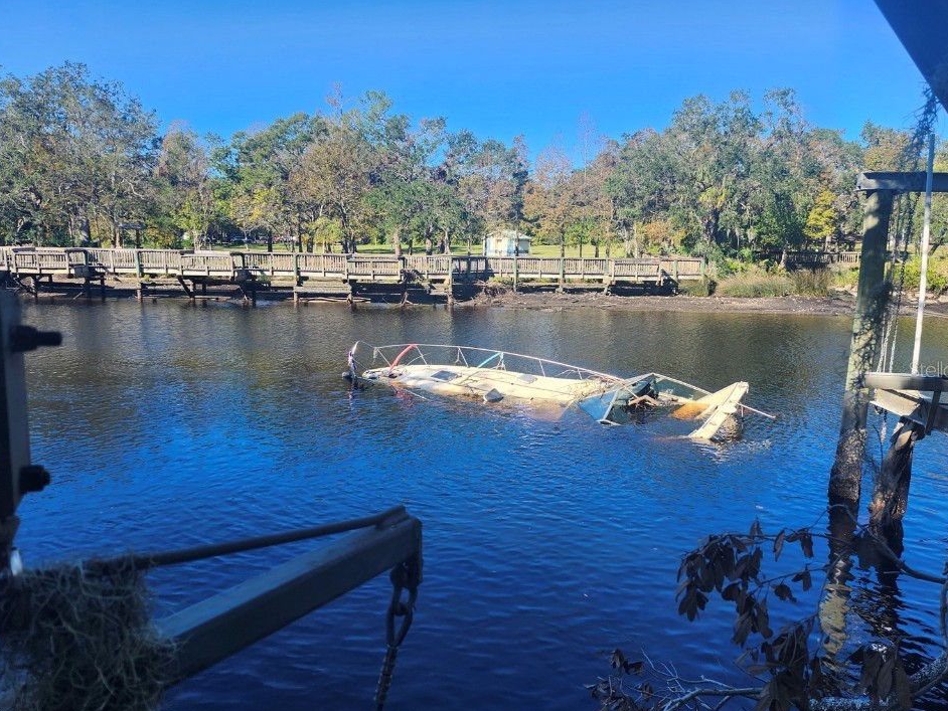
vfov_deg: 54.9
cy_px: 369
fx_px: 685
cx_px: 488
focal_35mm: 25
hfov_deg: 69.4
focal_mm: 5.54
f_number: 1.8
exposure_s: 1/612
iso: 25
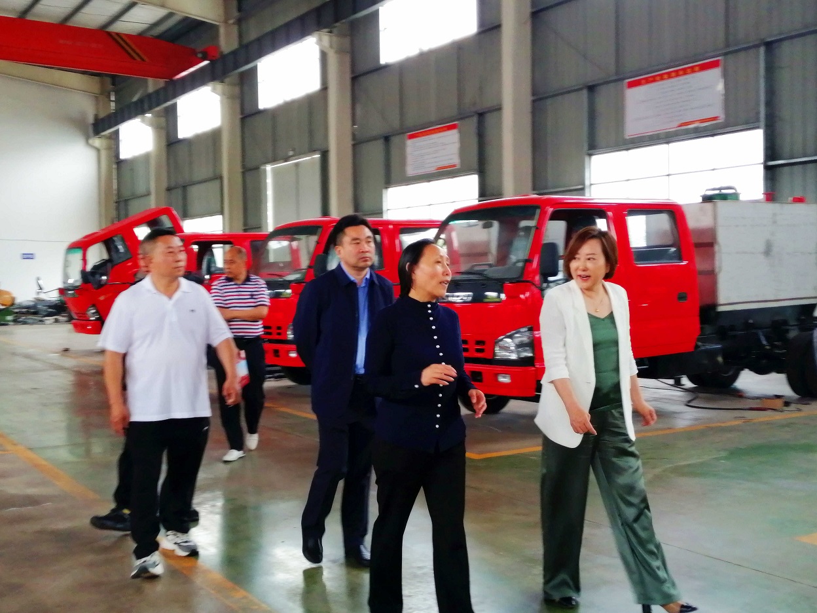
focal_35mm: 37
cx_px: 408
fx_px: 873
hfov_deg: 50.1
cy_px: 306
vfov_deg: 38.7
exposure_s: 1/50
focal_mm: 3.6
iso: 100
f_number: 1.8
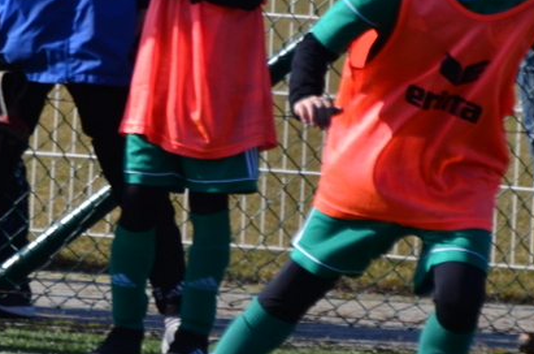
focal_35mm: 1313
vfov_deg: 1.0
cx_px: -22
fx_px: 19431
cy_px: 8
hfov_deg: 1.6
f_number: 5.6
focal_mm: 300
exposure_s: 1/800
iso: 140
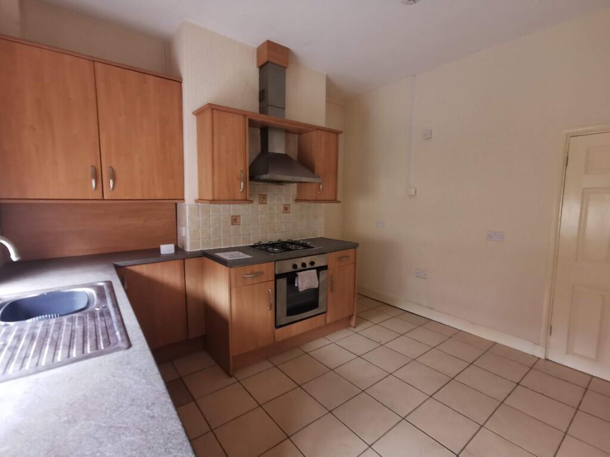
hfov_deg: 91.0
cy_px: 228
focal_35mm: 17
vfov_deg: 74.7
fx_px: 300
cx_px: 305
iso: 320
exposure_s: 1/25
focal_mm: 2.26
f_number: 2.2
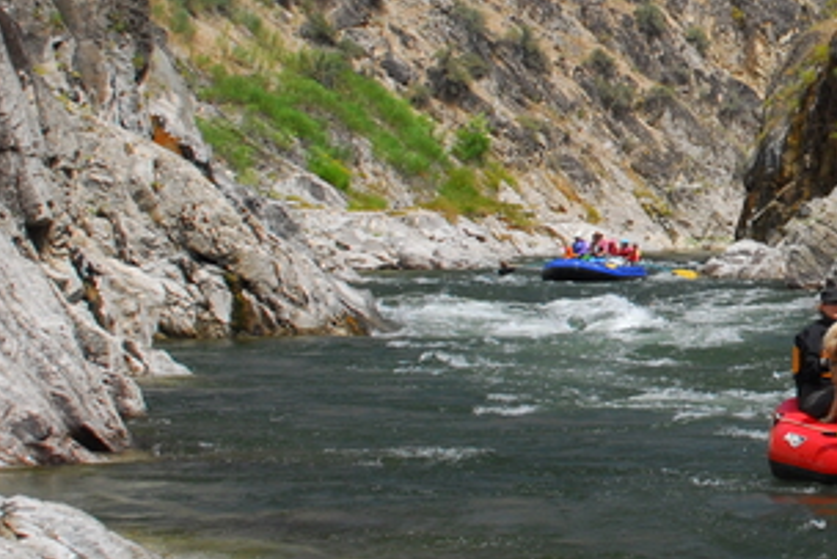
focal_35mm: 122
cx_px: 1030
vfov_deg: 11.2
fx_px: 2845
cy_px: 123
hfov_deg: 16.0
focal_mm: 31
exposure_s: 1/250
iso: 320
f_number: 5.6
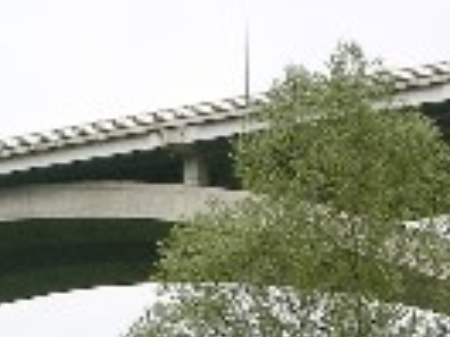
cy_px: 357
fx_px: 2028
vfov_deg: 9.4
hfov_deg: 12.6
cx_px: 159
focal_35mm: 156
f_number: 7.1
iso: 50
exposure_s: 1/108
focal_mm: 8.9
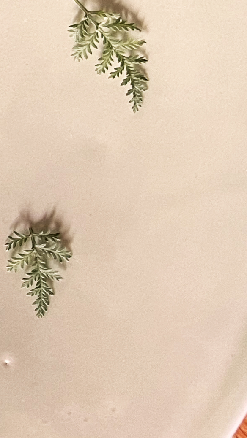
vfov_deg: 18.9
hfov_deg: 8.6
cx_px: -563
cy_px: 1
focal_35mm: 110
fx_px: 1281
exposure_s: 1/60
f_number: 1.5
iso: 320
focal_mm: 5.7
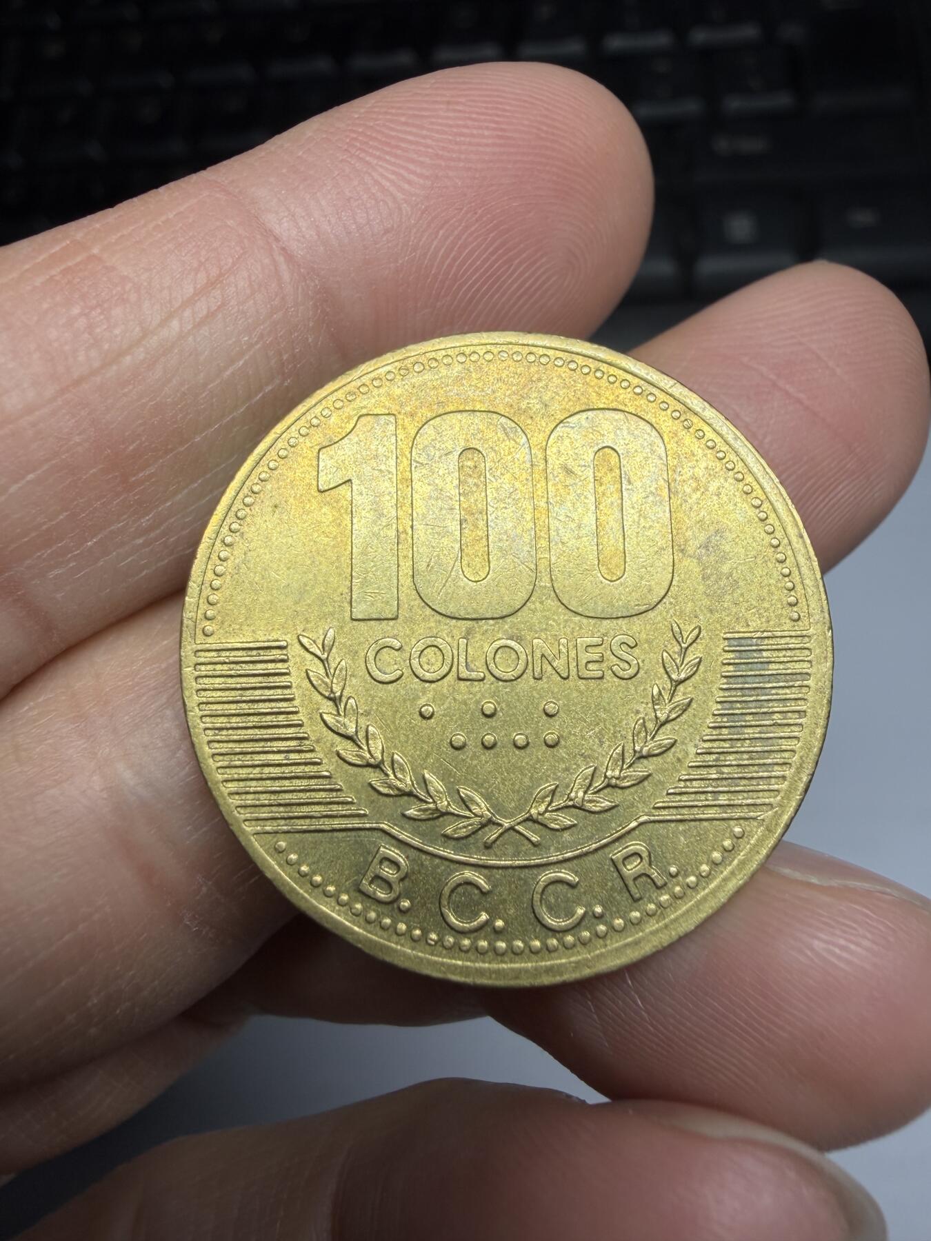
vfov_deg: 67.3
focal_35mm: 26
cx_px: 466
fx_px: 932
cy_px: 620
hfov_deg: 53.1
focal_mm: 2.22
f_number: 2.2
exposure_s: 1/202
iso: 40
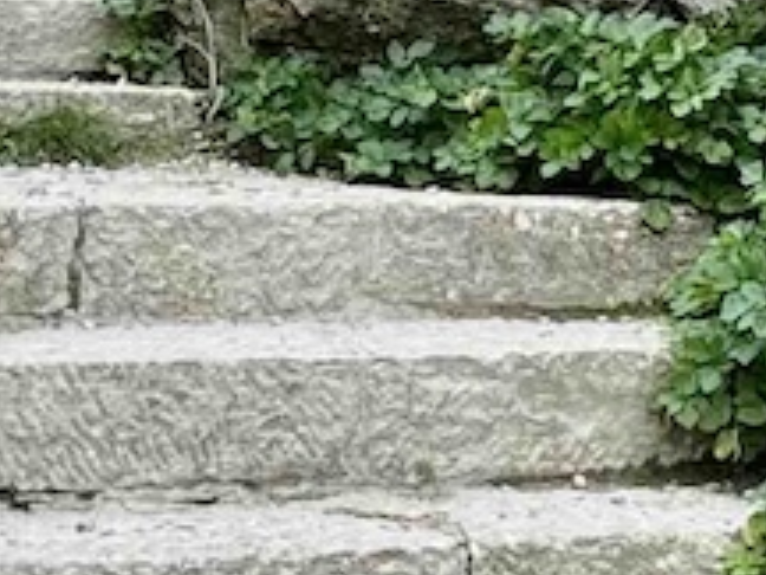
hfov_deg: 19.8
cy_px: -389
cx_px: 713
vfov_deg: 13.9
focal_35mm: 97
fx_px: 2146
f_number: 2.2
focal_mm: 2.22
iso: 50
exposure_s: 1/99
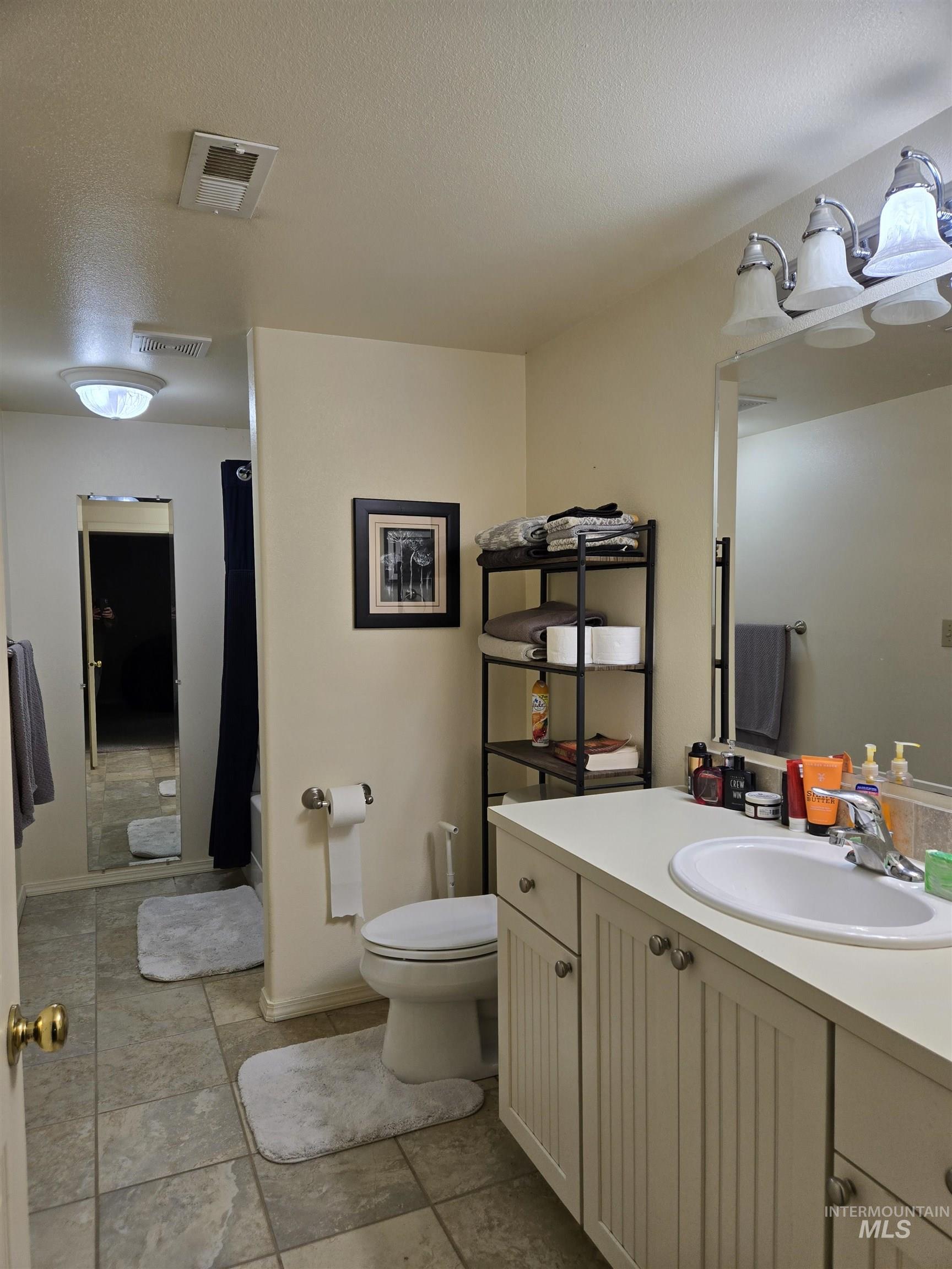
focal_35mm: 23
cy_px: 634
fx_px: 843
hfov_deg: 58.9
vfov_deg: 73.9
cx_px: 476
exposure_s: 1/120
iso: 64
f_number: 1.8
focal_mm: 5.4
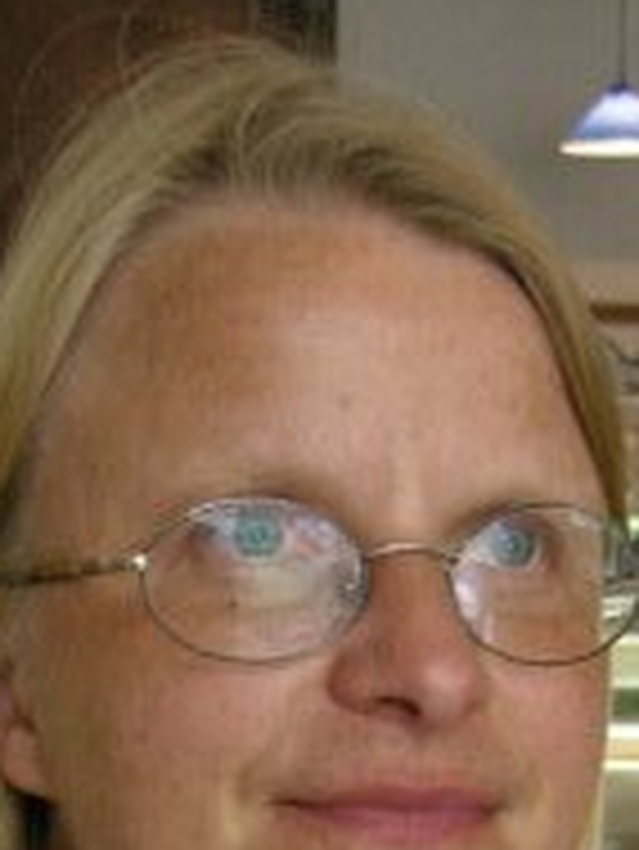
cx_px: 225
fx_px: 2999
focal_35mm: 122
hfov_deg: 12.1
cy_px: 1363
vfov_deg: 14.7
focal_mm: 7.5
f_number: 2.7
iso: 400
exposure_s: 1/44
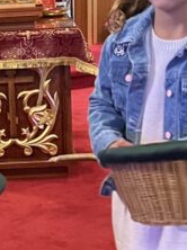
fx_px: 866
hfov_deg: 12.2
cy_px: 168
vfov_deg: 16.4
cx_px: -7
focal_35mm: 120
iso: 500
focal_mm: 5.7
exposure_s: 1/30
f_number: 1.5
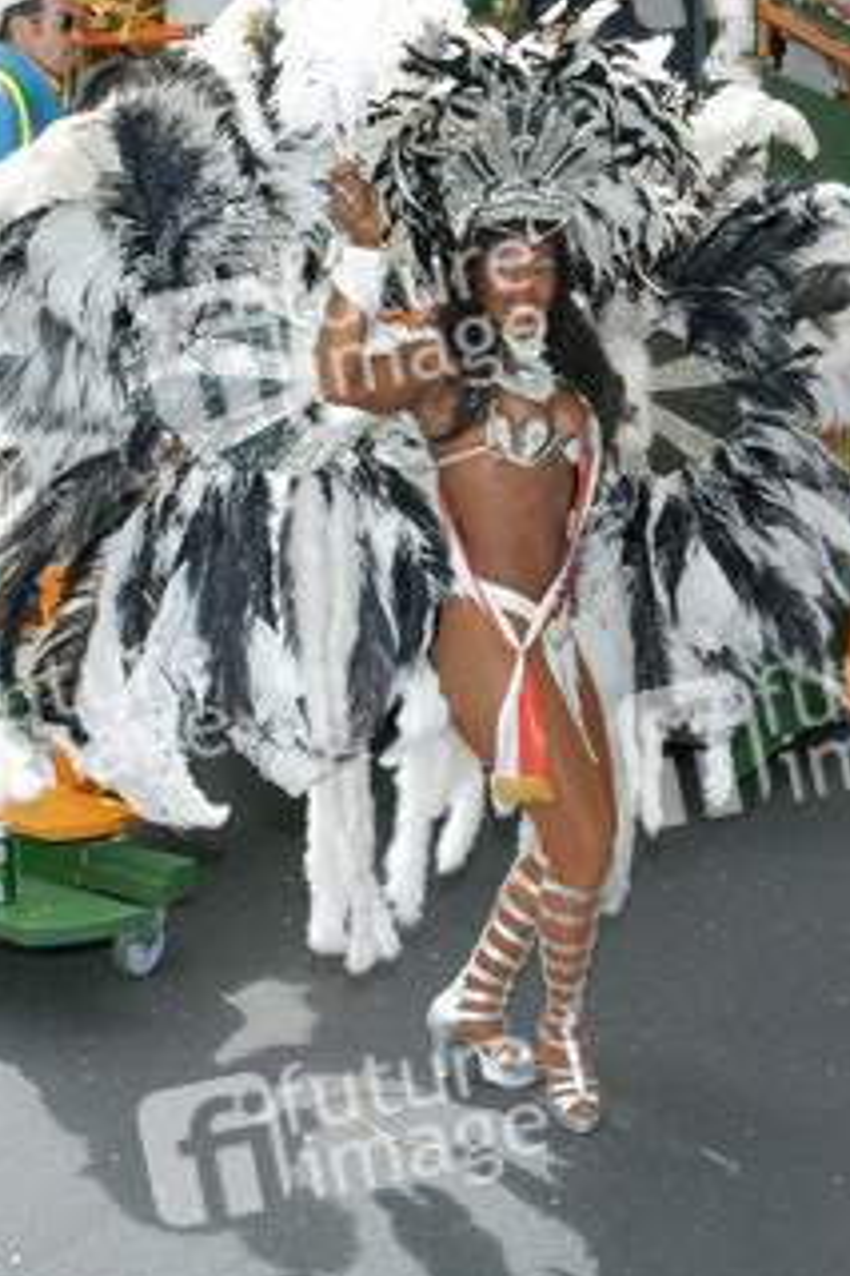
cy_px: 534
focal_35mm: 45
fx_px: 1595
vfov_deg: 43.5
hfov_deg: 29.8
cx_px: 459
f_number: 14
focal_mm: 24
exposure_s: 1/80
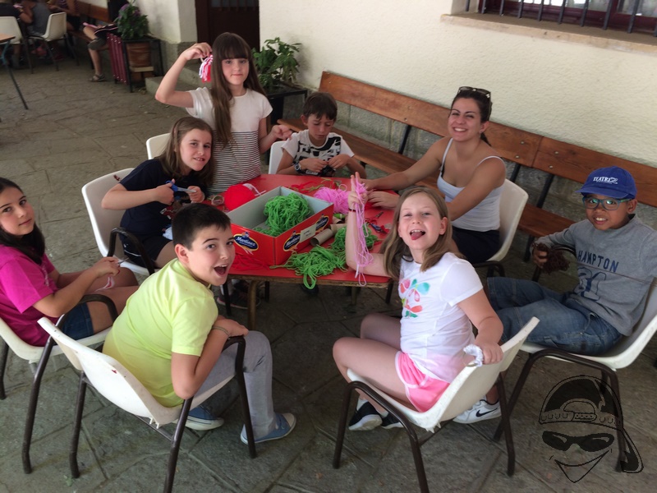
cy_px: 246
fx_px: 550
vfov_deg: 48.2
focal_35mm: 29
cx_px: 328
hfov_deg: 61.7
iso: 40
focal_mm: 4.15
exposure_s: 1/50
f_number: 2.2
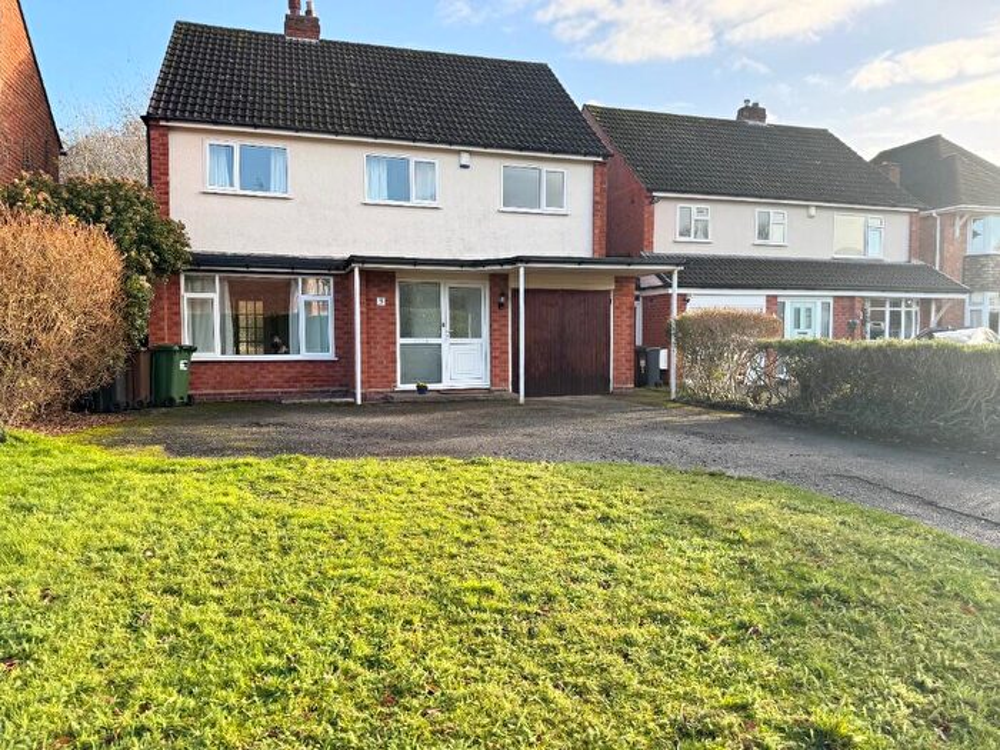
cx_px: 500
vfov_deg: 56.8
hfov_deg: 71.6
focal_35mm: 24
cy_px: 375
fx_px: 693
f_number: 1.78
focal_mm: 6.76
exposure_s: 1/773
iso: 80
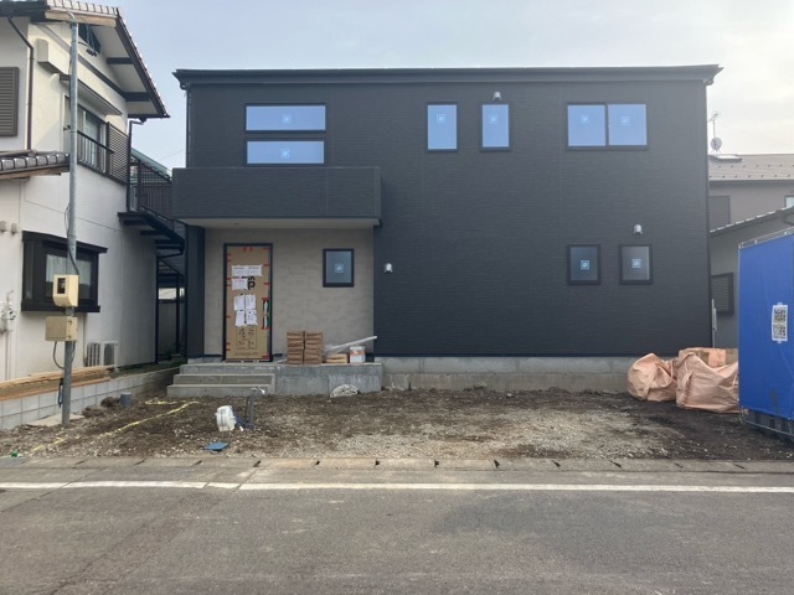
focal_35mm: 28
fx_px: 642
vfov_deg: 49.7
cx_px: 397
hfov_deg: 63.4
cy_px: 298
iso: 32
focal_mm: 3.99
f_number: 1.8
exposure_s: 1/771
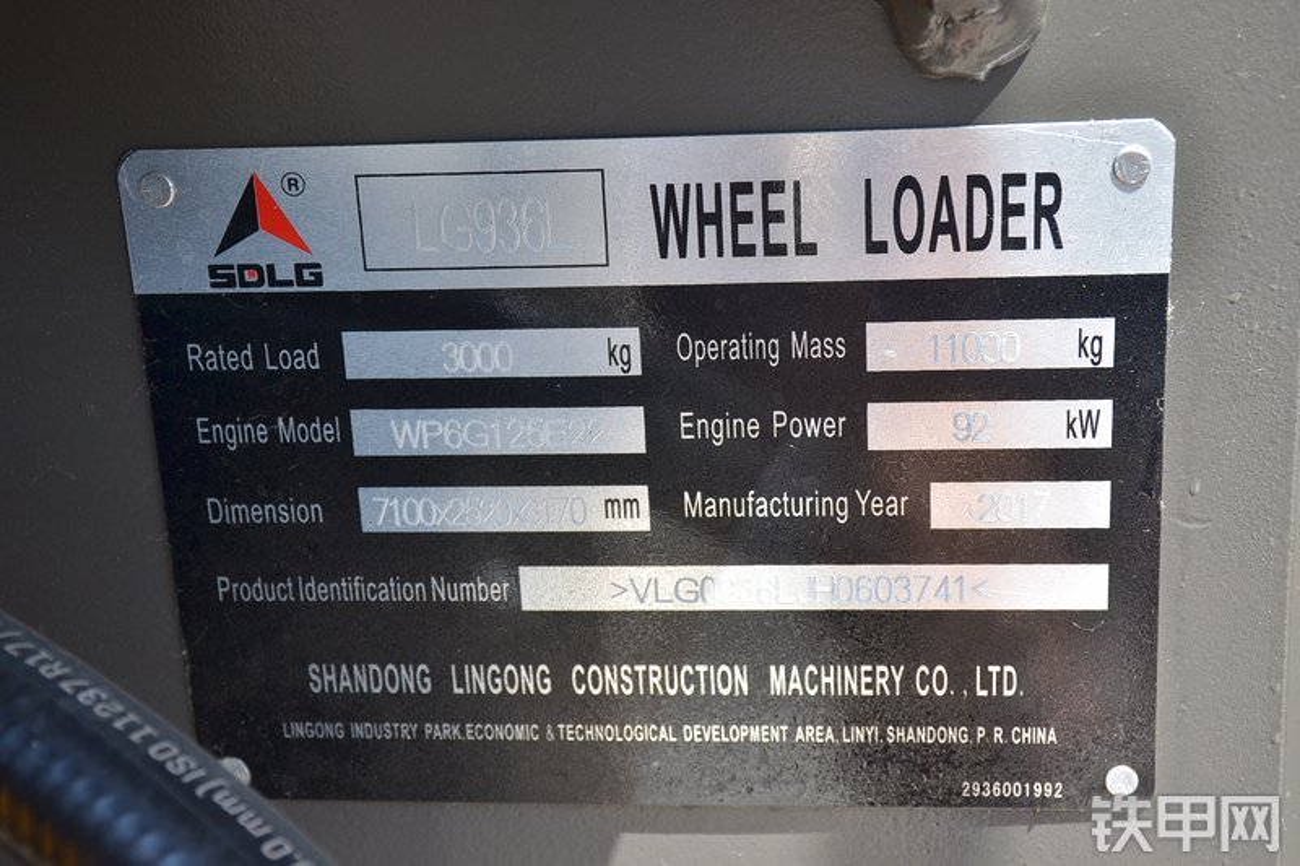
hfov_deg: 33.4
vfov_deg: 22.6
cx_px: 650
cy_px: 433
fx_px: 2166
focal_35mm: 60
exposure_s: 1/200
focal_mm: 40
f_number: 7.1
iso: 320
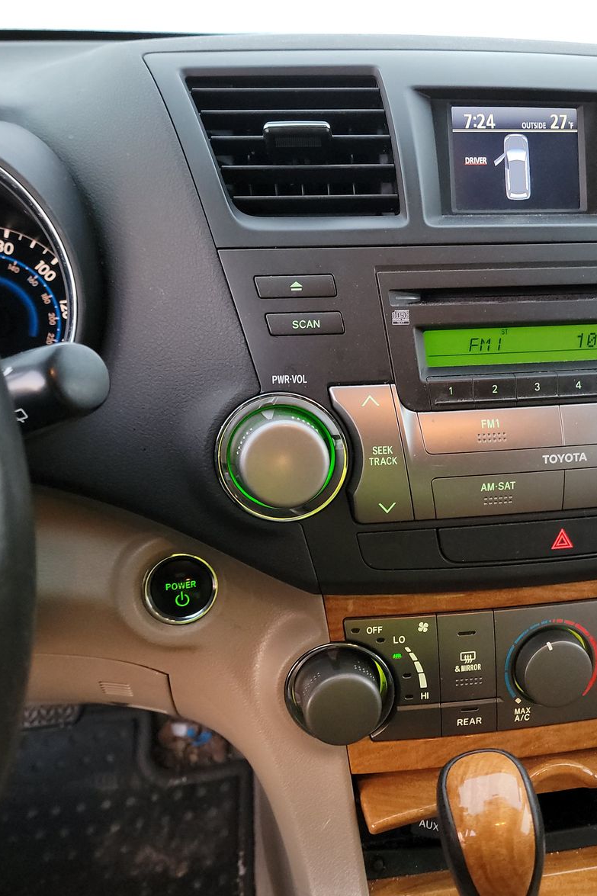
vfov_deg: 55.8
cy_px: 440
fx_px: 846
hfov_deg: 38.1
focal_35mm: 34
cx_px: 432
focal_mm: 6.7
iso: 907
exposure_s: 1/30
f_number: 1.8
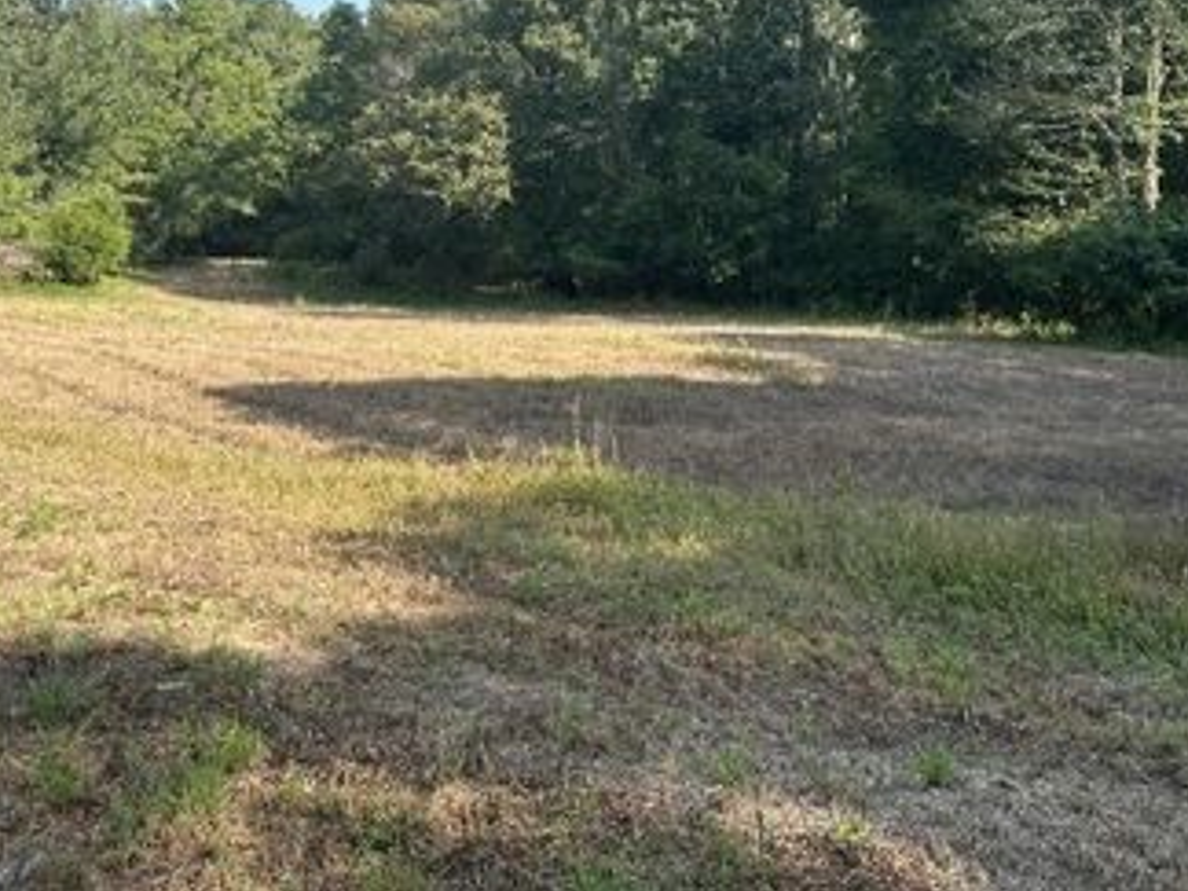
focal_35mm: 37
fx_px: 1270
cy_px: 207
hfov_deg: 50.1
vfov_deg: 37.6
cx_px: 638
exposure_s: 1/1664
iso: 80
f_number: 1.78
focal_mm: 6.86
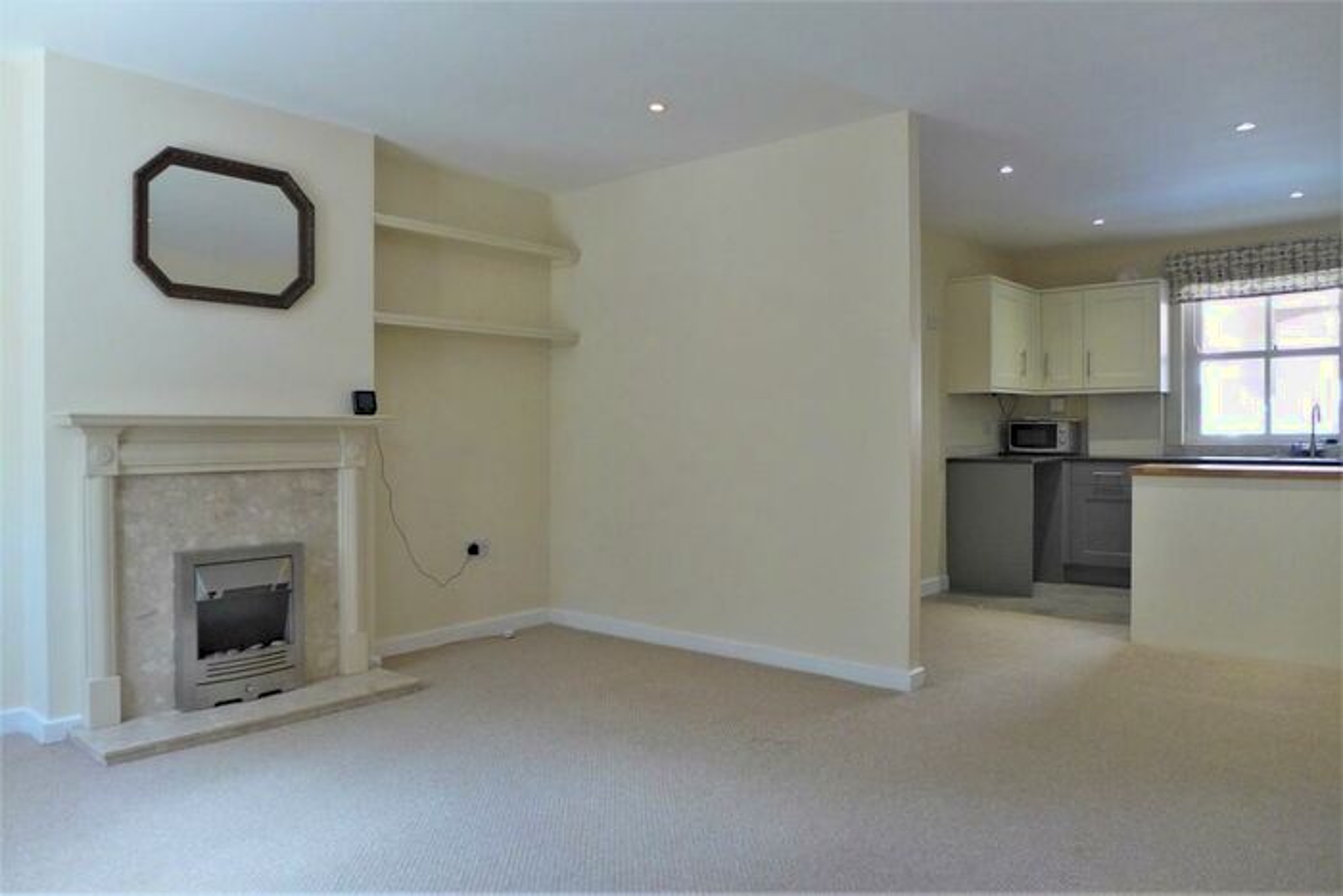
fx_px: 895
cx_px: 672
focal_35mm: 24
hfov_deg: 73.7
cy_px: 448
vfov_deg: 53.2
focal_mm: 4.7
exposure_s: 1/60
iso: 400
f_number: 1.4
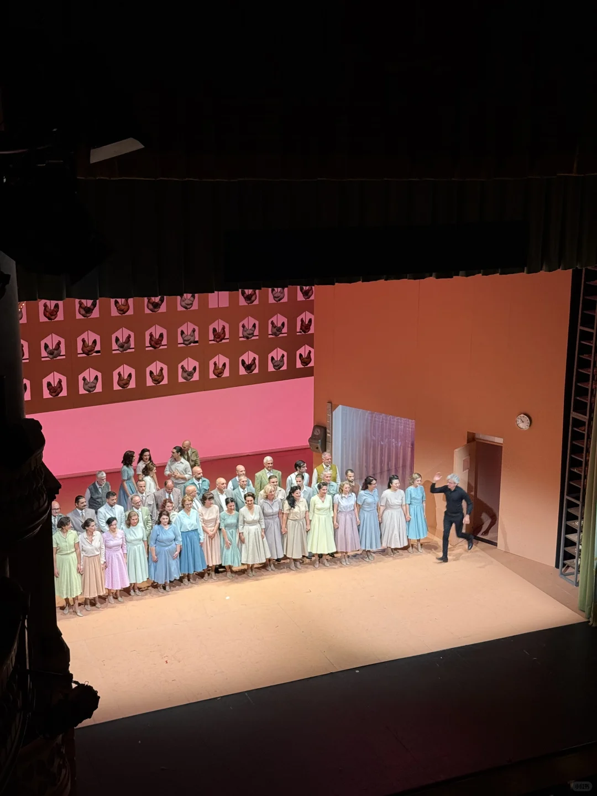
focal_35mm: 48
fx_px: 1104
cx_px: 298
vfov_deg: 39.7
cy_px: 398
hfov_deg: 30.3
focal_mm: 6.76
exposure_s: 1/60
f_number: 1.78
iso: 125
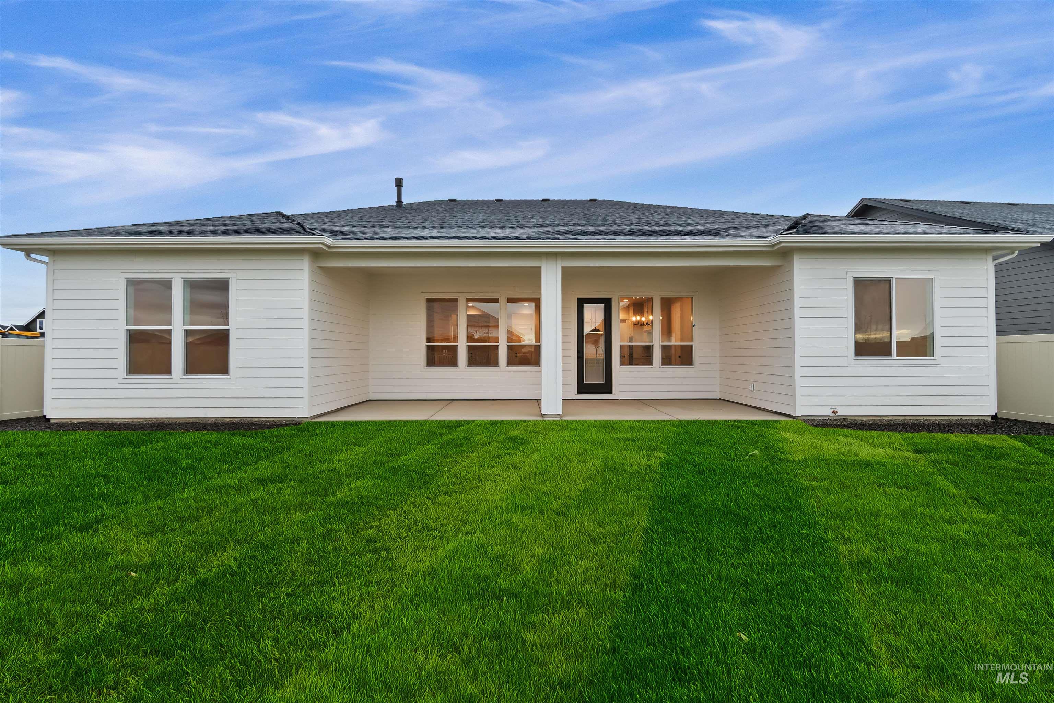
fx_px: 439
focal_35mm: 15
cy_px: 352
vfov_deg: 77.3
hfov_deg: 100.4
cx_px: 527
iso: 320
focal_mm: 10
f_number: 11
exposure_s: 1/10
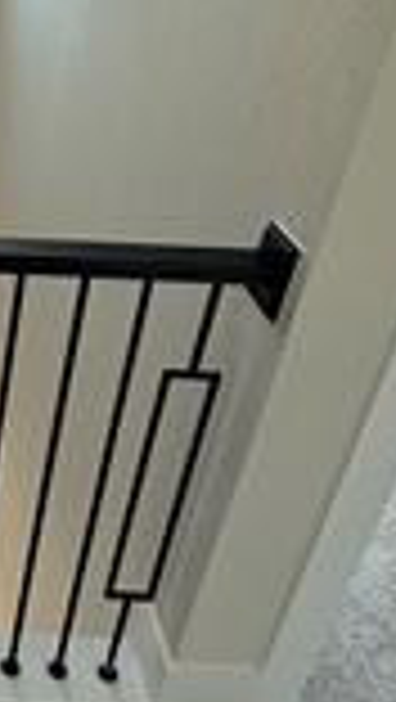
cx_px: -180
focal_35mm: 47
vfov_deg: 43.7
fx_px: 875
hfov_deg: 21.7
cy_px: 320
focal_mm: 2.22
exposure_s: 1/99
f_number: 2.2
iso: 160
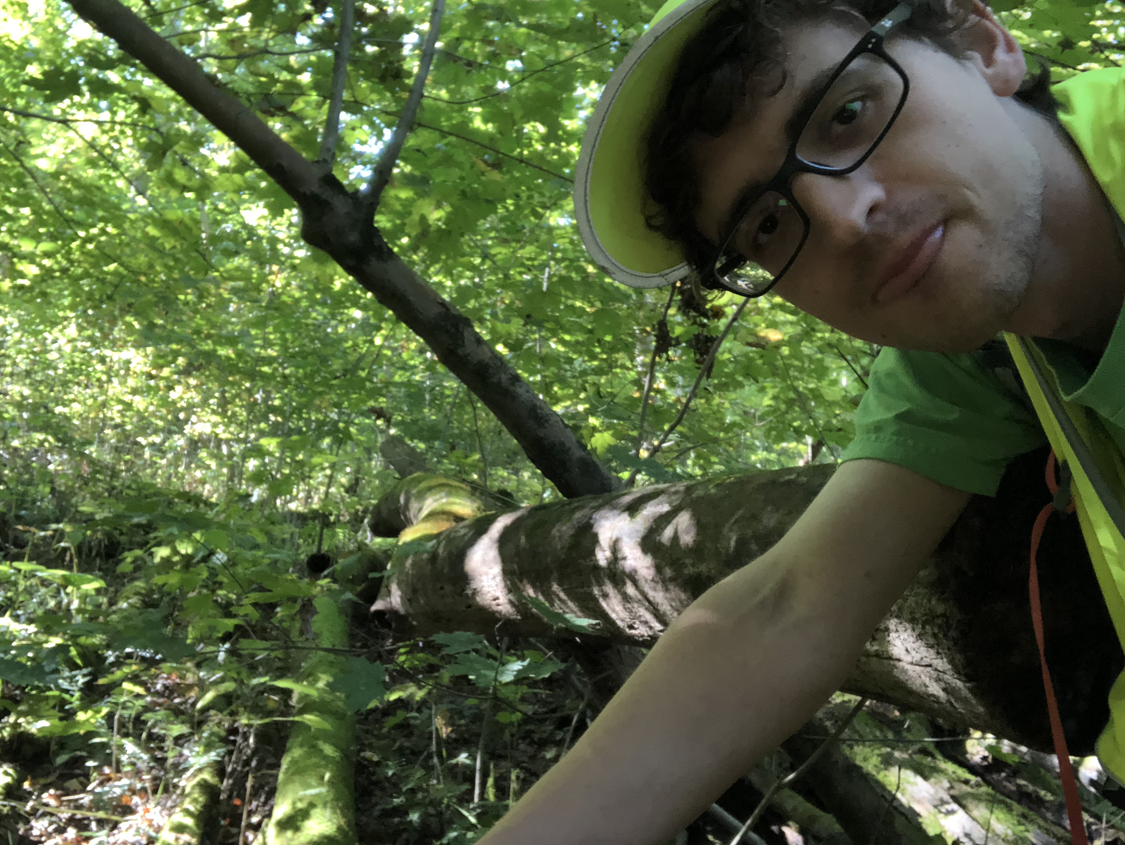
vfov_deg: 41.8
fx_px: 1106
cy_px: 432
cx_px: 557
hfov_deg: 53.9
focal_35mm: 34
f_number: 2.2
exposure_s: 1/60
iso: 100
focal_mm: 2.87
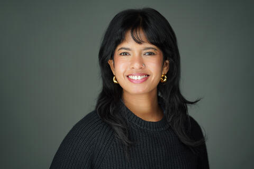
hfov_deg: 17.2
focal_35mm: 119
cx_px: 127
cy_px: 84
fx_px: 840
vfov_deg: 11.5
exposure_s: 1/160
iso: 100
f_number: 2.8
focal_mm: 119
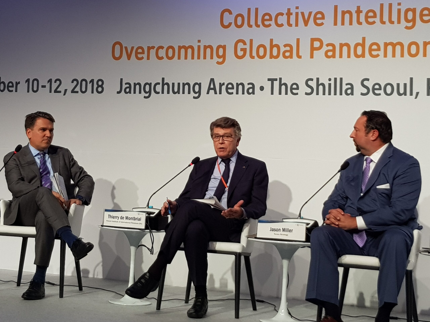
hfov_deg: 67.3
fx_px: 323
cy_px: 161
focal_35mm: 26
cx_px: 215
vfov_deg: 53.1
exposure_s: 1/120
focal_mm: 4.2
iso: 80
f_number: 1.7
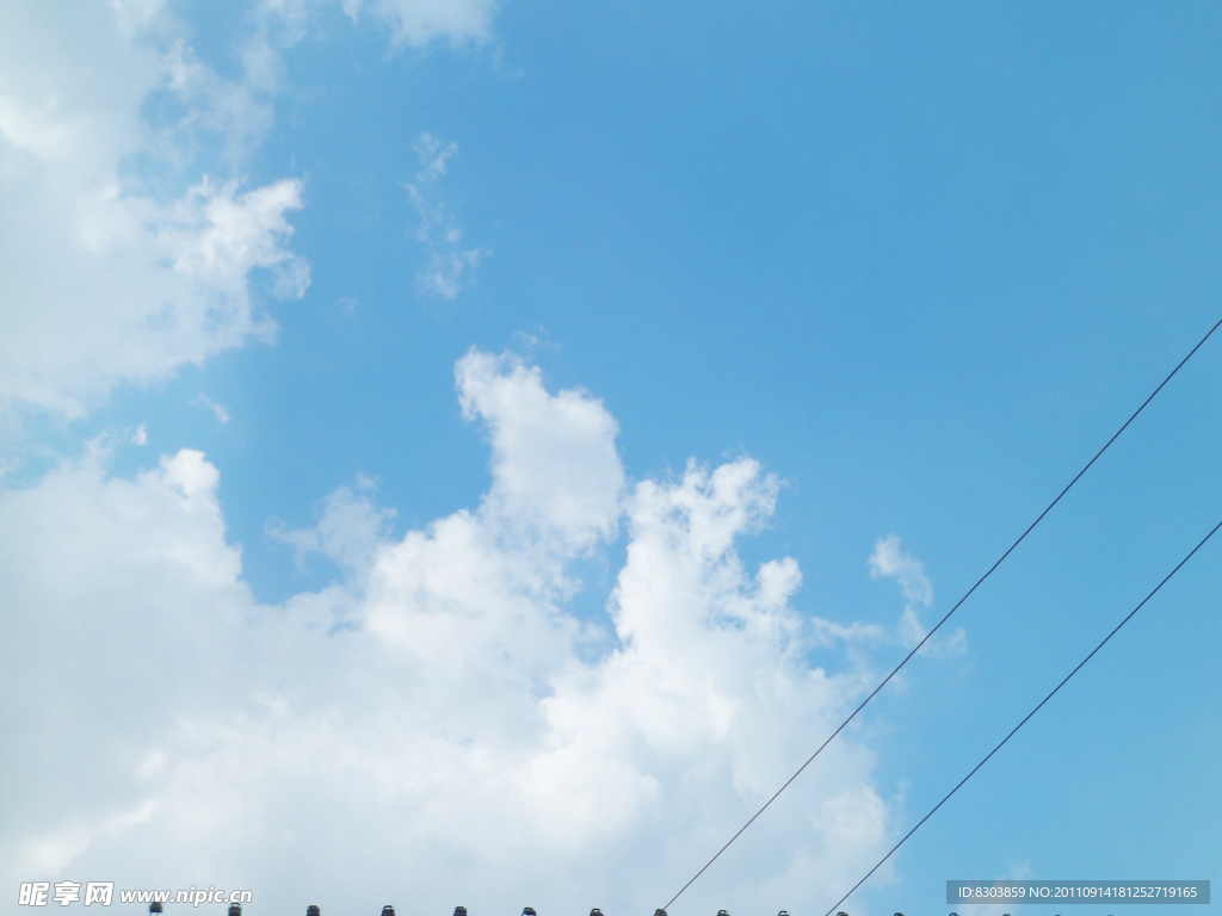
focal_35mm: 36
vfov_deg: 39.7
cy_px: 458
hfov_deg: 51.4
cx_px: 611
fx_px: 1271
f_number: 3.8
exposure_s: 1/1000
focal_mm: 6.6
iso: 80
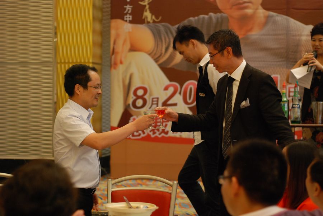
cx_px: 162
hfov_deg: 27.0
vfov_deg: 18.2
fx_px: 674
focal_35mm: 75
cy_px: 108
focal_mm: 50
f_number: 2.2
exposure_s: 1/125
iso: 640
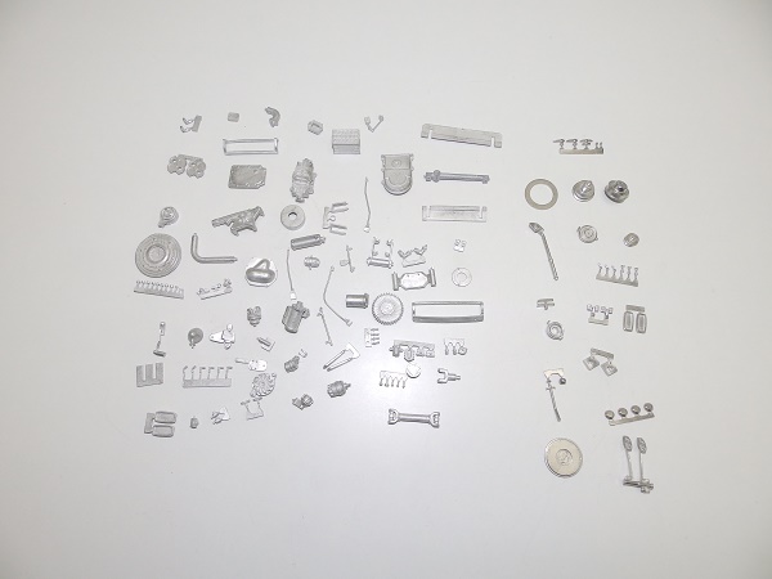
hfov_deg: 76.4
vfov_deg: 61.1
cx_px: 386
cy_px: 290
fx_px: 491
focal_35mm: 22
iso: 80
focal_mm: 4
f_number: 3.4
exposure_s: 1/160
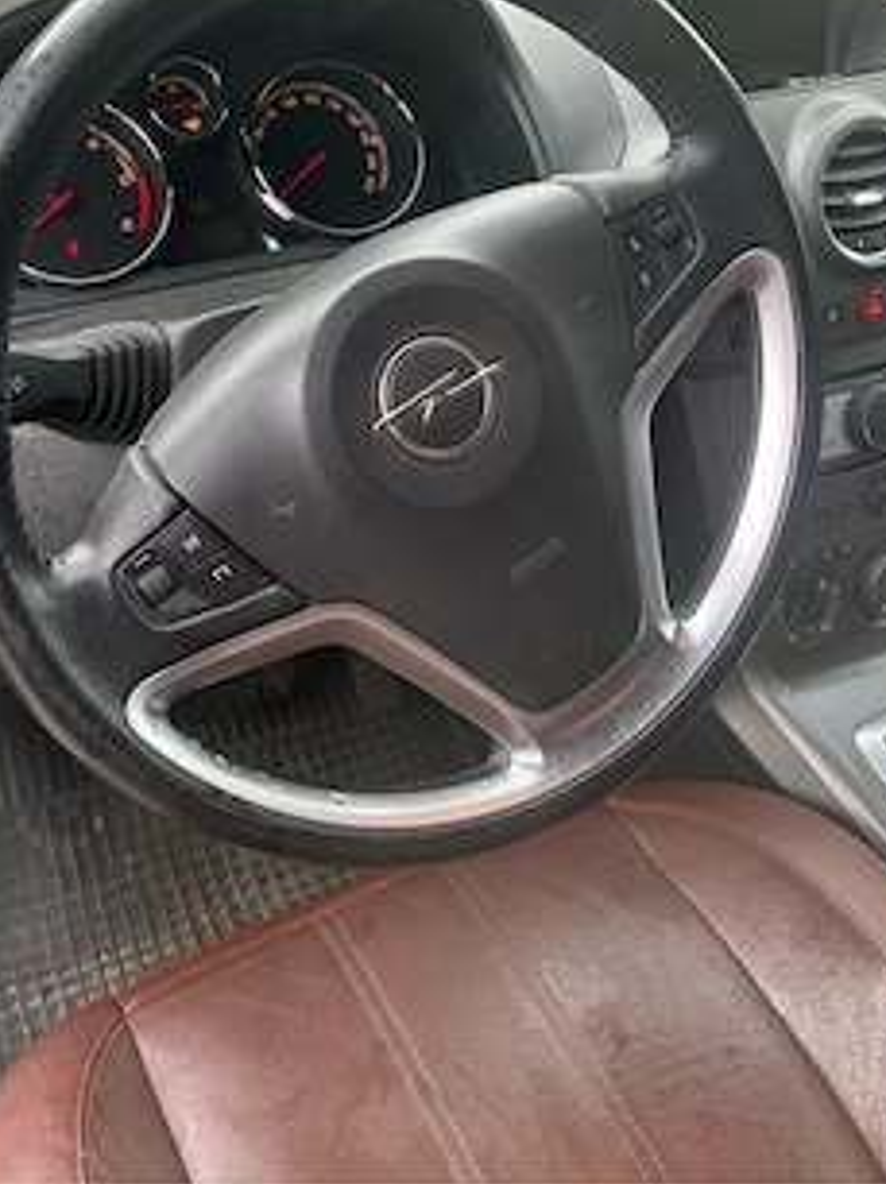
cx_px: 348
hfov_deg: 41.5
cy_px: 414
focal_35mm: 34
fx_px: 1162
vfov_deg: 53.1
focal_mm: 5.7
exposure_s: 1/121
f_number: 1.5
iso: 80
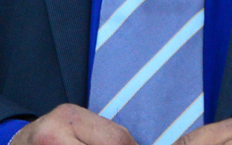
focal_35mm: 551
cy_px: -263
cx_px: 160
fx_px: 3484
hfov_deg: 3.8
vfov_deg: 2.4
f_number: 5.3
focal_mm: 82
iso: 2500
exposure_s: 1/60
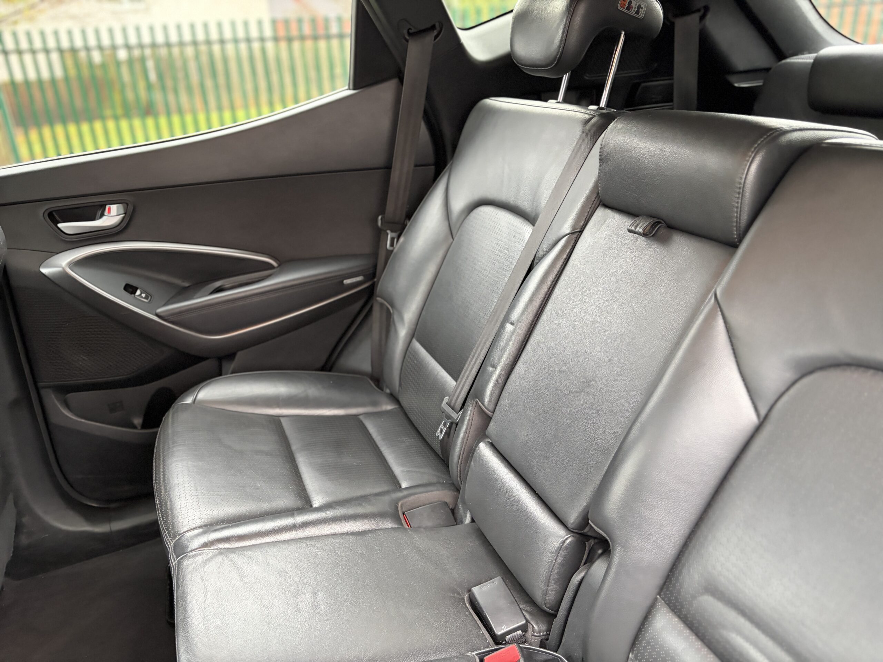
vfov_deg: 53.1
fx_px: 663
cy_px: 331
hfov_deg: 67.3
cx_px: 442
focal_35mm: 26
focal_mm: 5.96
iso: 500
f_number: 1.6
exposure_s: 1/60
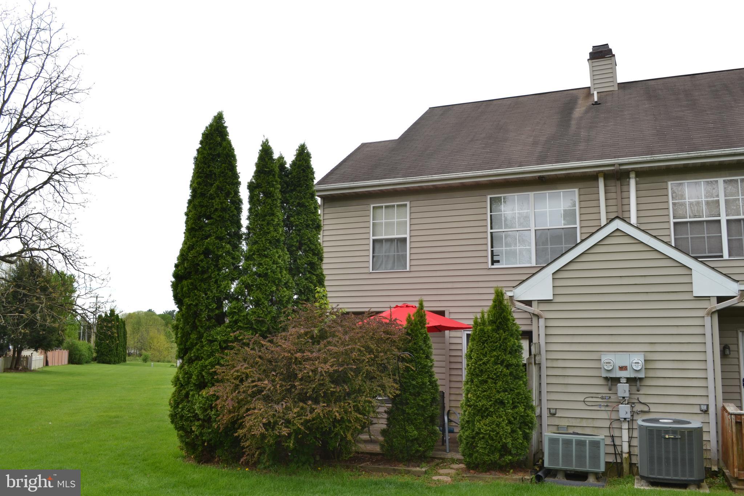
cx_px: 372
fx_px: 620
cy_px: 248
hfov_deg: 61.9
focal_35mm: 30
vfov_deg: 43.6
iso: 100
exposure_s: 1/200
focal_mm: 20
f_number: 7.1
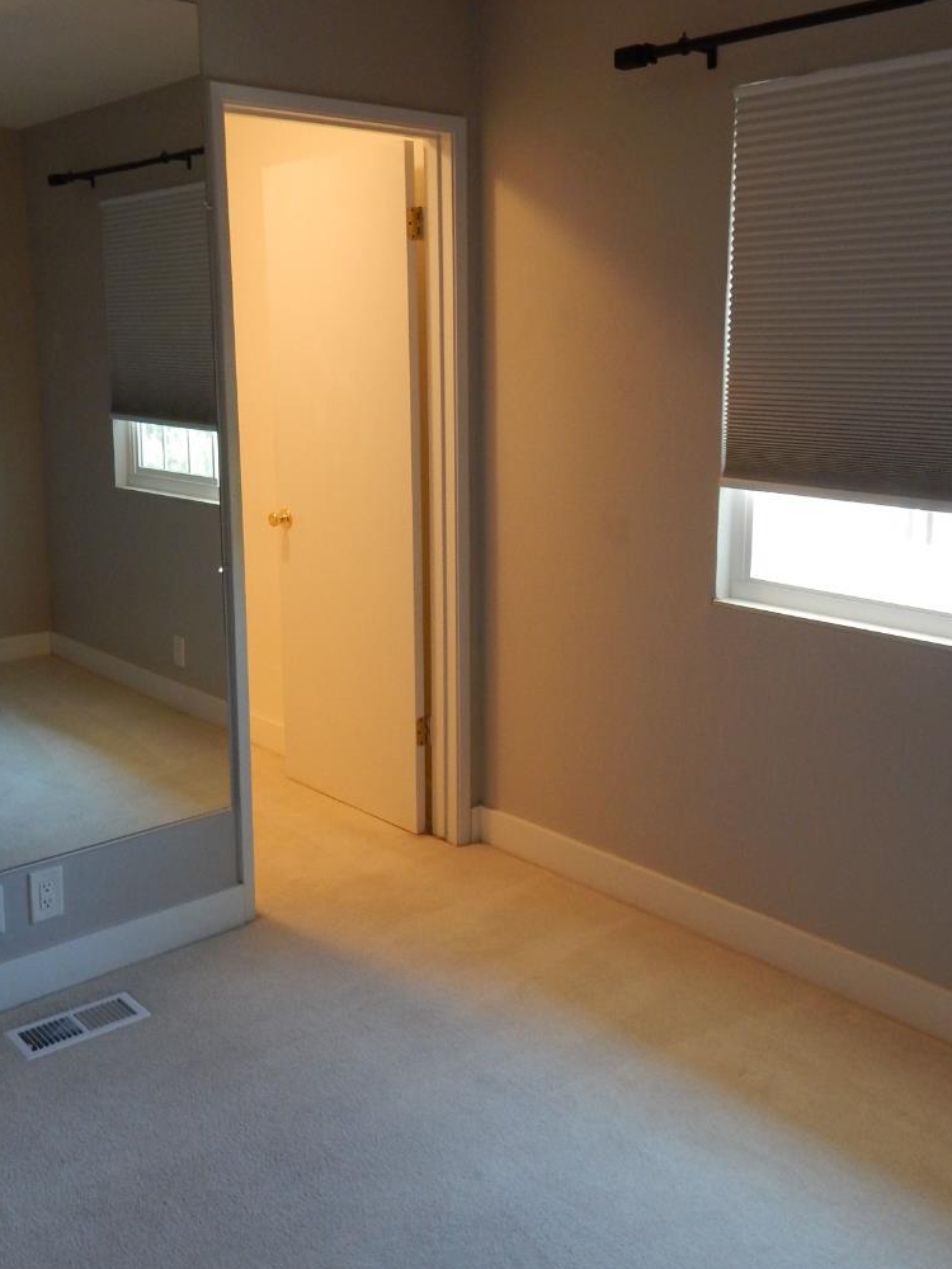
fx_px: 1210
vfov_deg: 55.3
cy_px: 571
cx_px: 446
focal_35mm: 33
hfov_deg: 42.9
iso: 200
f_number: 3
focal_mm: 4
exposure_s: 1/30
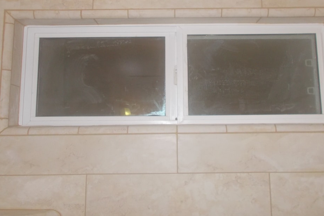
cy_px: 74
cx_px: 175
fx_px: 351
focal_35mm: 39
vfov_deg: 33.9
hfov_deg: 49.5
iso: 200
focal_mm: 4.6
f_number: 3.2
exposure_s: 1/25
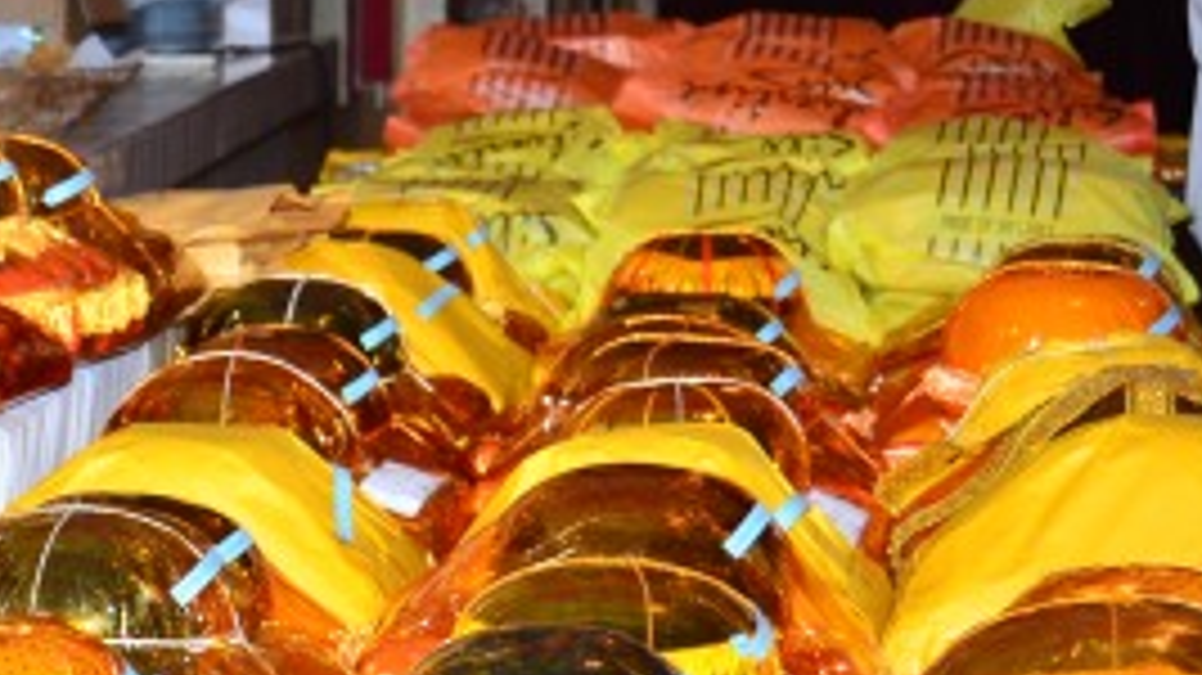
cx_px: -54
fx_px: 4270
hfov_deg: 15.7
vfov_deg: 8.9
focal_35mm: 134
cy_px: 866
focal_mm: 38
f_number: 4.2
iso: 500
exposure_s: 1/100
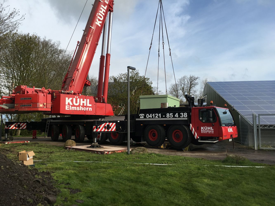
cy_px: 103
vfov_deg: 48.2
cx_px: 138
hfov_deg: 61.7
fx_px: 230
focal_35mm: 29
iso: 25
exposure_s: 1/1202
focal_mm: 4.15
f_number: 2.2
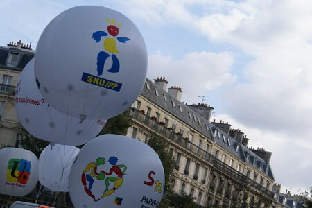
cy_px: 104
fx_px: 910
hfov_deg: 19.5
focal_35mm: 105
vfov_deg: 13.0
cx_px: 156
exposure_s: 1/160
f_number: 10
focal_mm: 70
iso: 100
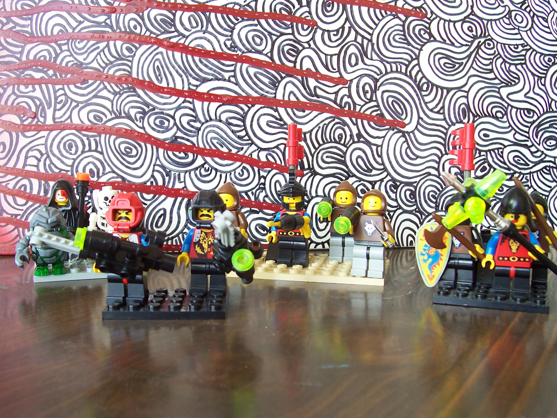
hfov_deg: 47.9
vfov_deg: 36.8
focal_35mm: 39
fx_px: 628
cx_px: 275
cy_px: 206
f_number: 2.8
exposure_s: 1/45
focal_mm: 5.6
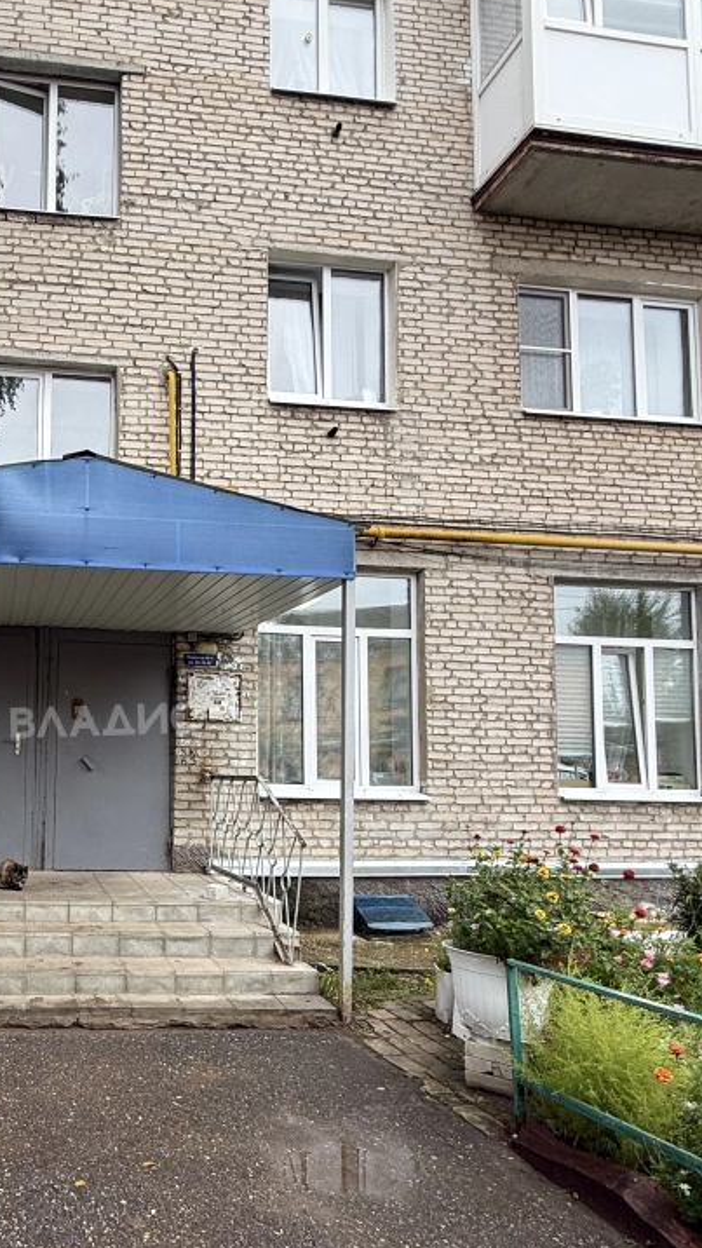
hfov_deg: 45.0
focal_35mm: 23
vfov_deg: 78.2
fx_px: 761
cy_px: 720
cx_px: 71
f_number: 2.2
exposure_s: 1/132
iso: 50
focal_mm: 2.22
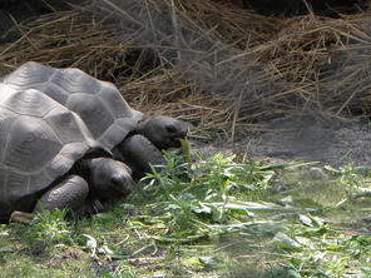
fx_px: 5069
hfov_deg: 4.2
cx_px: 93
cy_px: 210
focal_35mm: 473
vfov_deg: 3.1
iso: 125
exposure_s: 1/200
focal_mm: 39.11
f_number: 4.5
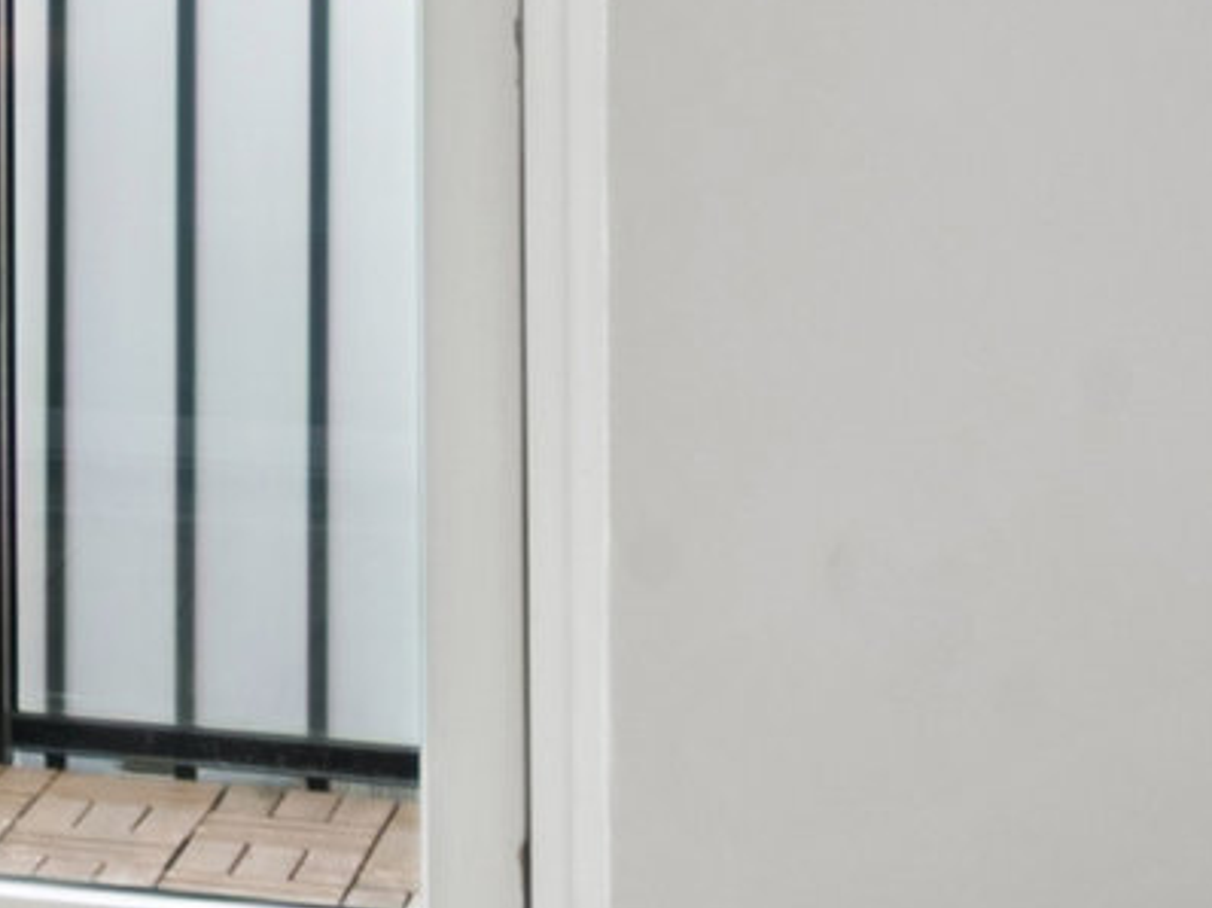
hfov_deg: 9.5
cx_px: -2095
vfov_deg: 8.3
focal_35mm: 174
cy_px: -481
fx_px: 6089
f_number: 10
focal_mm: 24
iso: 200
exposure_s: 1/1.25
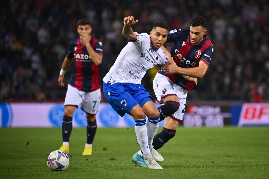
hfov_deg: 6.2
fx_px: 2465
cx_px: 134
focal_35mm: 330
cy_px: 90
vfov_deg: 4.2
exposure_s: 1/1600
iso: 2500
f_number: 4
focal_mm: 330
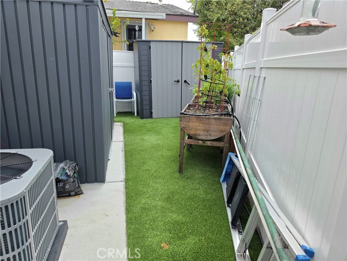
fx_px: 231
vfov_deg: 58.9
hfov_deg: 73.9
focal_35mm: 23
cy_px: 130
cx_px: 174
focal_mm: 6.3
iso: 80
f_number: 1.7
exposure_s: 1/3333
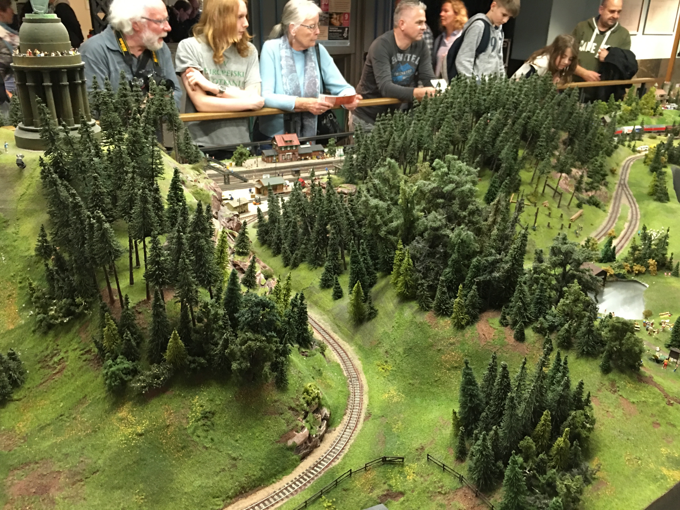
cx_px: 340
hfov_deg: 61.7
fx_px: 570
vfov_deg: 48.2
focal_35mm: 29
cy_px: 255
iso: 100
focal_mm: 4.15
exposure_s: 1/8
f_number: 2.2
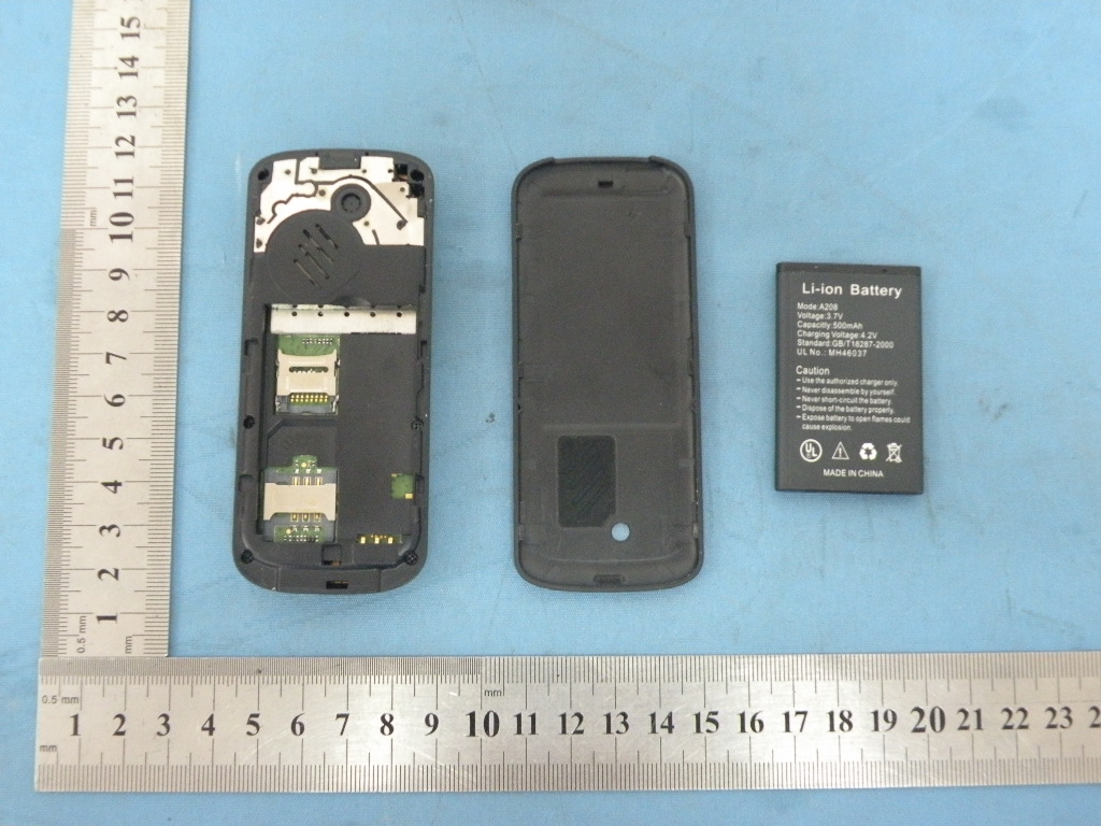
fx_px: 1336
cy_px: 413
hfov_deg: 44.8
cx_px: 550
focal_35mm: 42
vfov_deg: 34.3
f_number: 3.2
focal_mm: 7.4
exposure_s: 1/11.8
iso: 400
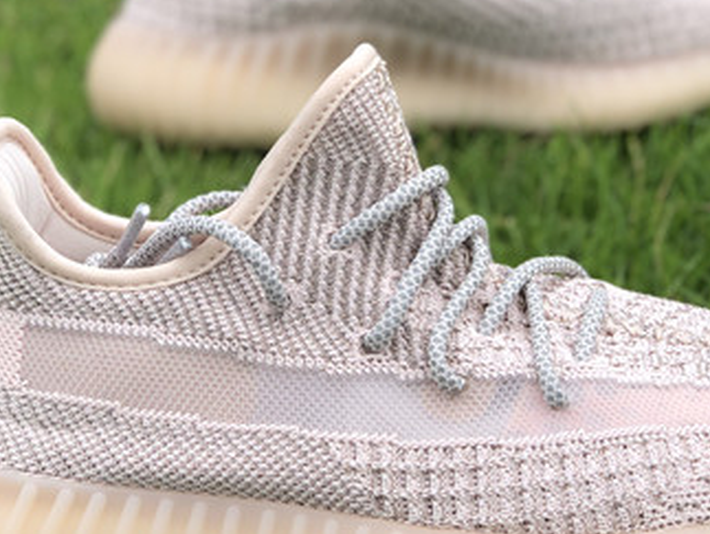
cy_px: 190
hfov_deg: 16.5
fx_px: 2444
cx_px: 442
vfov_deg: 12.5
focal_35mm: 119
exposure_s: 1/640
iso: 16
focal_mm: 6
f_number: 2.4
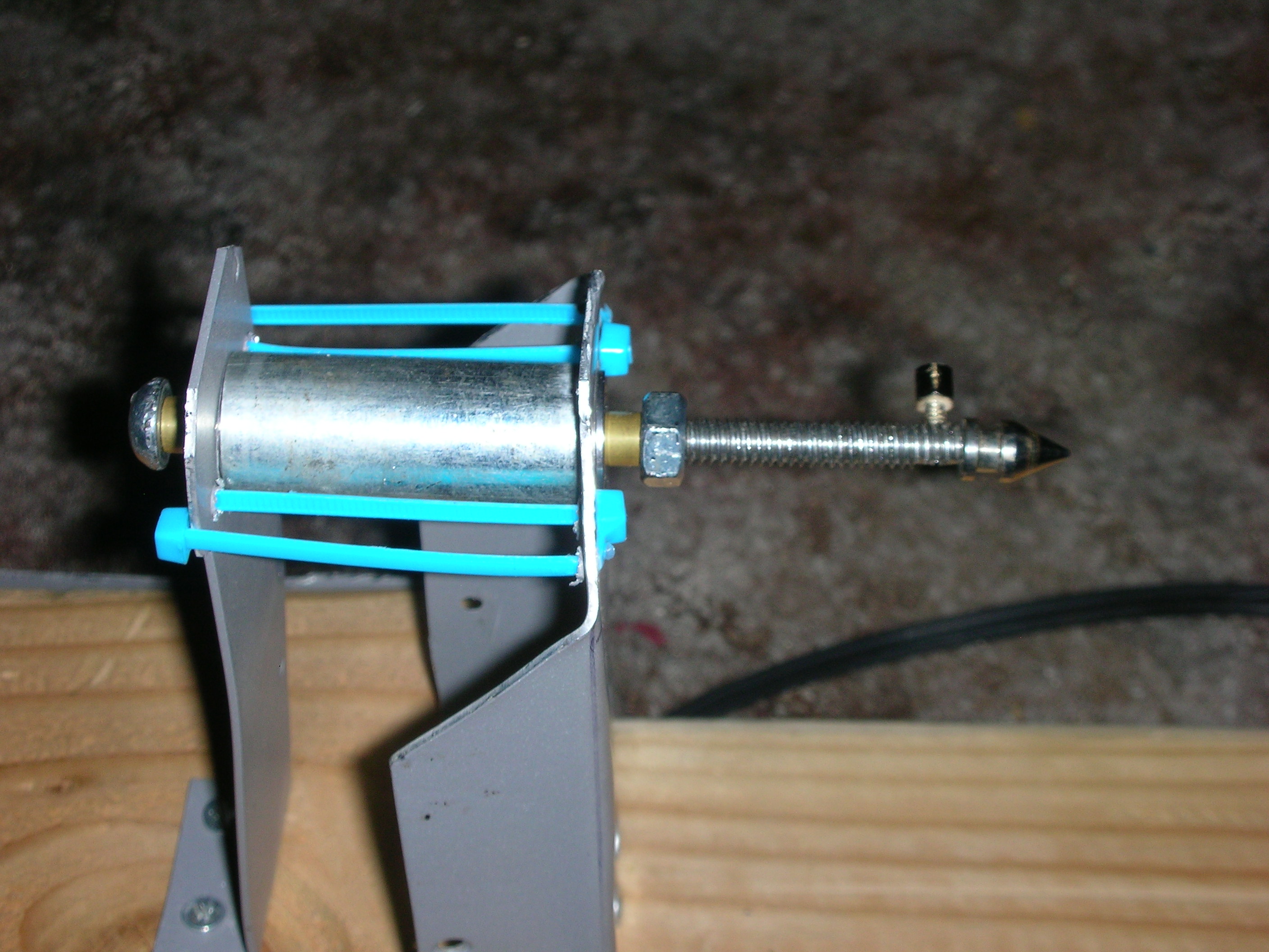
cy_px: 476
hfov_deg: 26.7
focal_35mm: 73
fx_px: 2676
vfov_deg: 20.2
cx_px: 634
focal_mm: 12.2
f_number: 4.4
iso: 50
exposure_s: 1/120
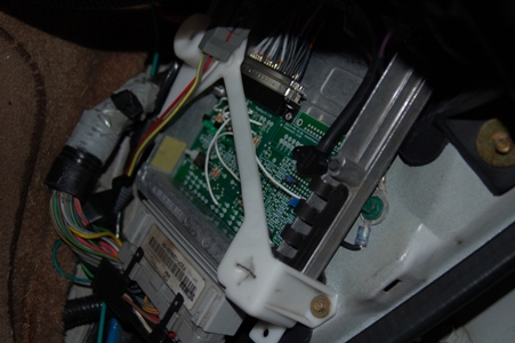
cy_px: 172
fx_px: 600
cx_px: 258
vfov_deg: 31.8
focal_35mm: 42
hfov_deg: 46.4
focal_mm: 28
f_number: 3.3
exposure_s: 1/60
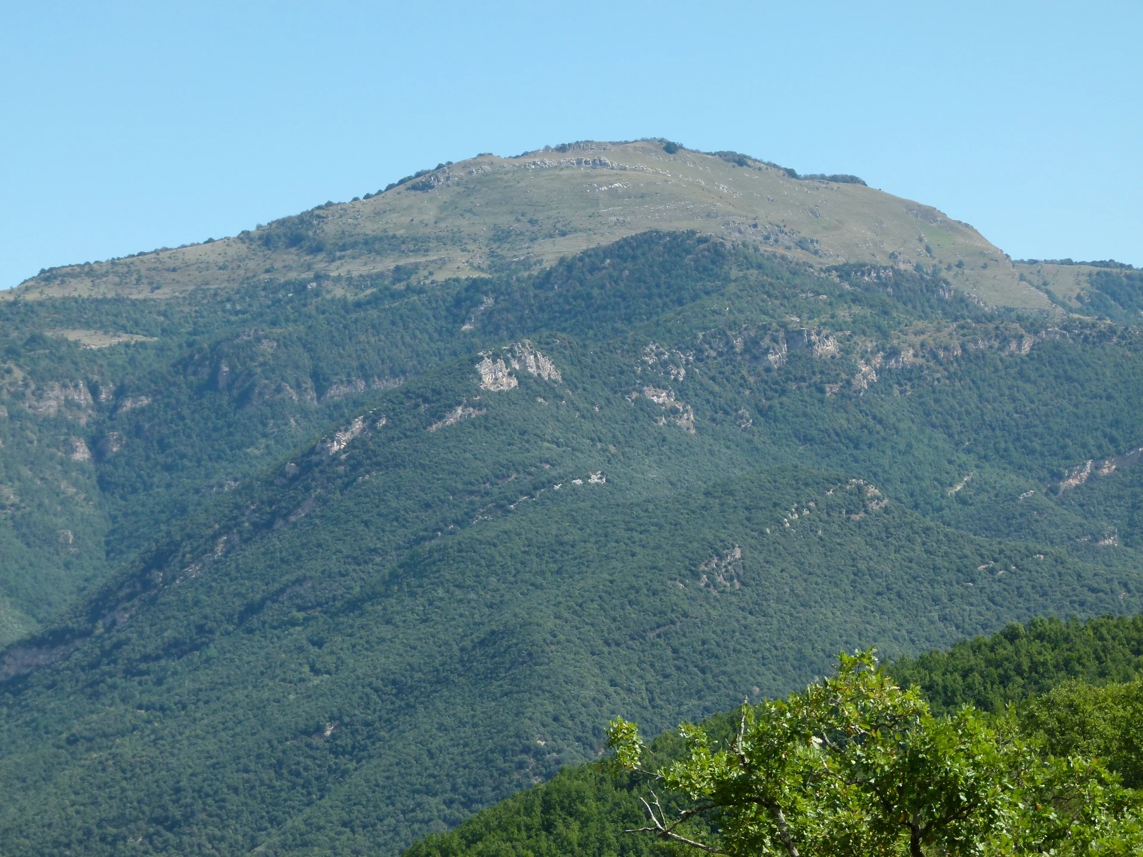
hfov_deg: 15.2
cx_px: 572
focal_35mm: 130
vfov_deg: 11.4
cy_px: 428
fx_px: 4293
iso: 100
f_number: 4
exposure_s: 1/640
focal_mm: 23.4
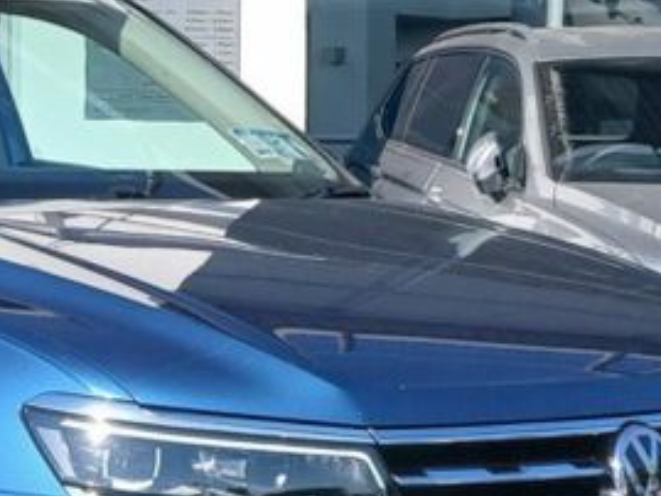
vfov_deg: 24.6
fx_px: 1108
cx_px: -54
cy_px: 435
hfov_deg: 30.0
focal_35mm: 58
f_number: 1.8
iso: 20
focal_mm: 3.98
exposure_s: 1/483
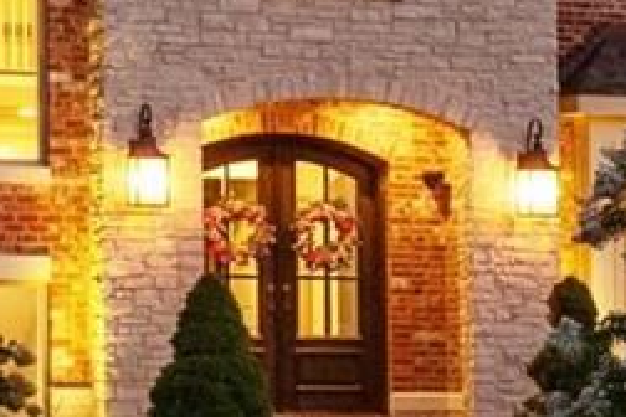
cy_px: -5
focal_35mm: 216
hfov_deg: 9.5
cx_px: 574
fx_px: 3756
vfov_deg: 6.3
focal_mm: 17
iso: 400
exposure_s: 1/2.5
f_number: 8
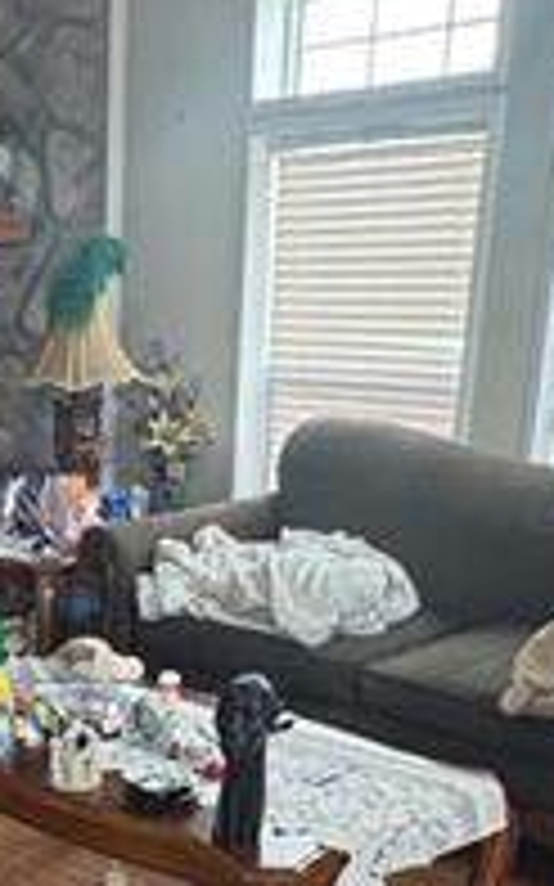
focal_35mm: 58
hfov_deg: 21.4
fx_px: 1402
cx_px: -32
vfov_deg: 33.1
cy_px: 814
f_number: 2.2
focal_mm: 2.22
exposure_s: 1/60
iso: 160
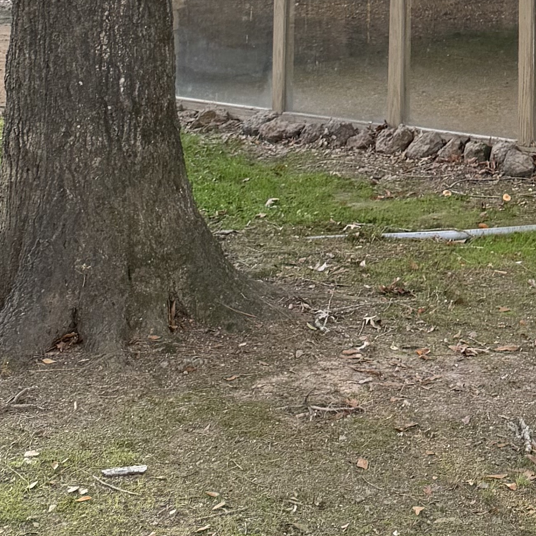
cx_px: 658
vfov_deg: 16.5
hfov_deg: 17.7
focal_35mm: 93
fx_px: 1629
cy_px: -335
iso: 80
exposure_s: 1/290
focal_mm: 6.76
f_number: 1.78
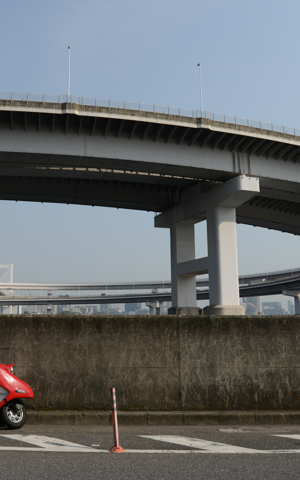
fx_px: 471
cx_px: 86
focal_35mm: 36
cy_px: 240
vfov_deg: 54.0
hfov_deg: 34.8
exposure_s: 1/1000
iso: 100
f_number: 5.6
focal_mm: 23
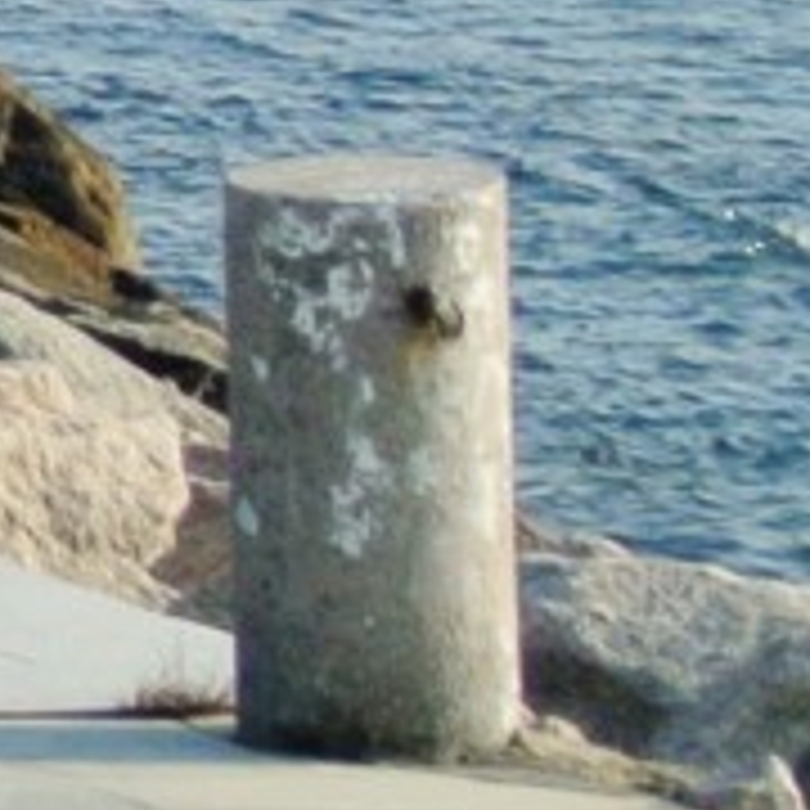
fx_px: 15646
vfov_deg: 2.9
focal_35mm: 591
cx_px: -3420
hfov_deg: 2.8
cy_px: -2174
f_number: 5
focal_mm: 22.7
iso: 100
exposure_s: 1/500
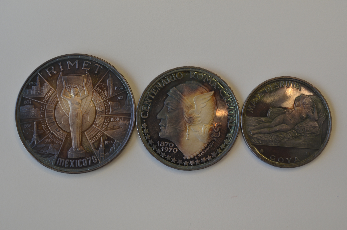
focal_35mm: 45
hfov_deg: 43.7
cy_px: 115
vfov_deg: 29.7
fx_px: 433
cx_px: 174
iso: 320
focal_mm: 30
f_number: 8
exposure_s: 1/60
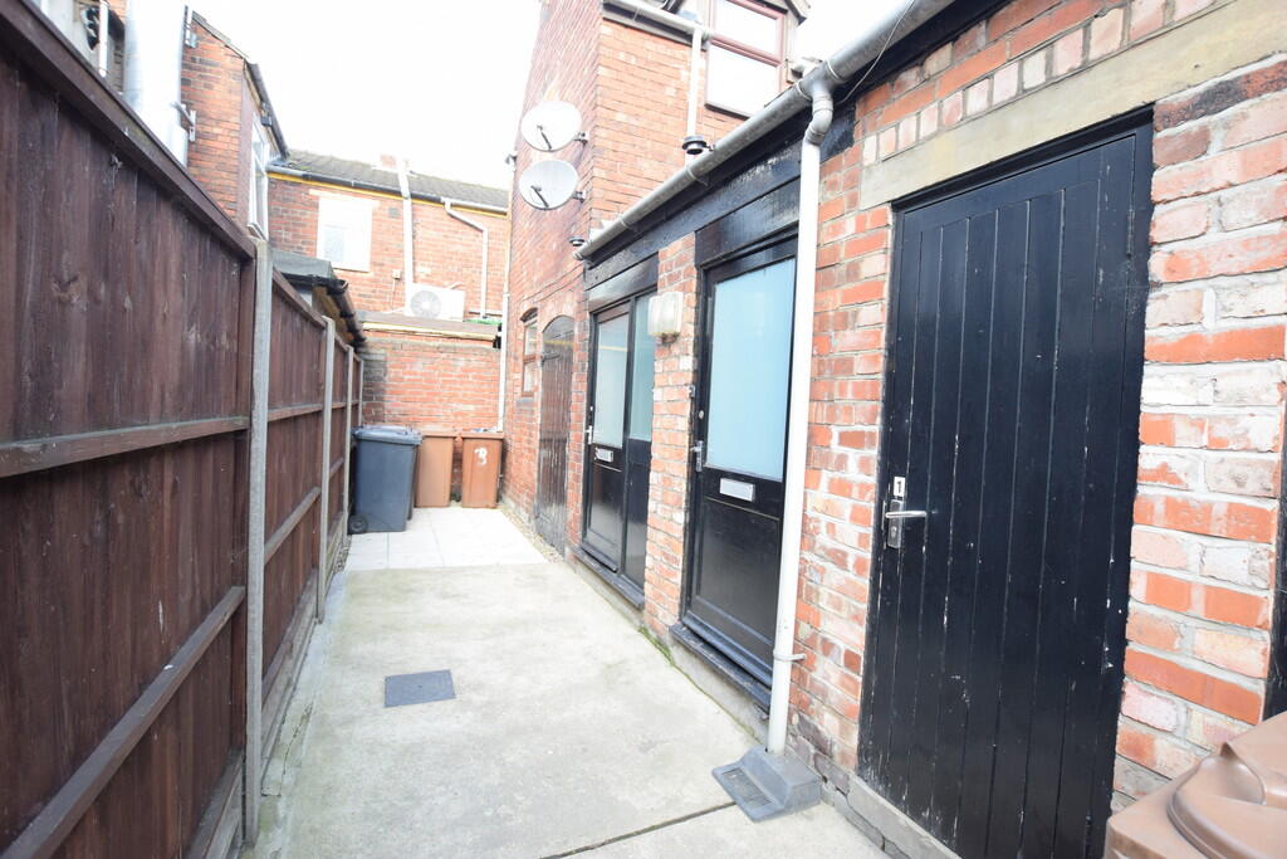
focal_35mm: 15
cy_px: 430
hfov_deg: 100.4
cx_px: 644
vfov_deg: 77.3
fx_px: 536
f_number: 5
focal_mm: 10
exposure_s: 1/100
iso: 400
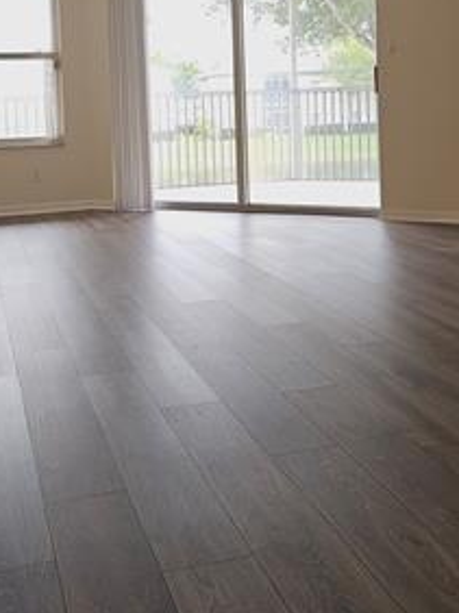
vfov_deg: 37.7
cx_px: 235
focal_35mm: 49
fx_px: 868
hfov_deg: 29.6
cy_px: 135
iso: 64
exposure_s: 1/60
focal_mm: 6.3
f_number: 1.7
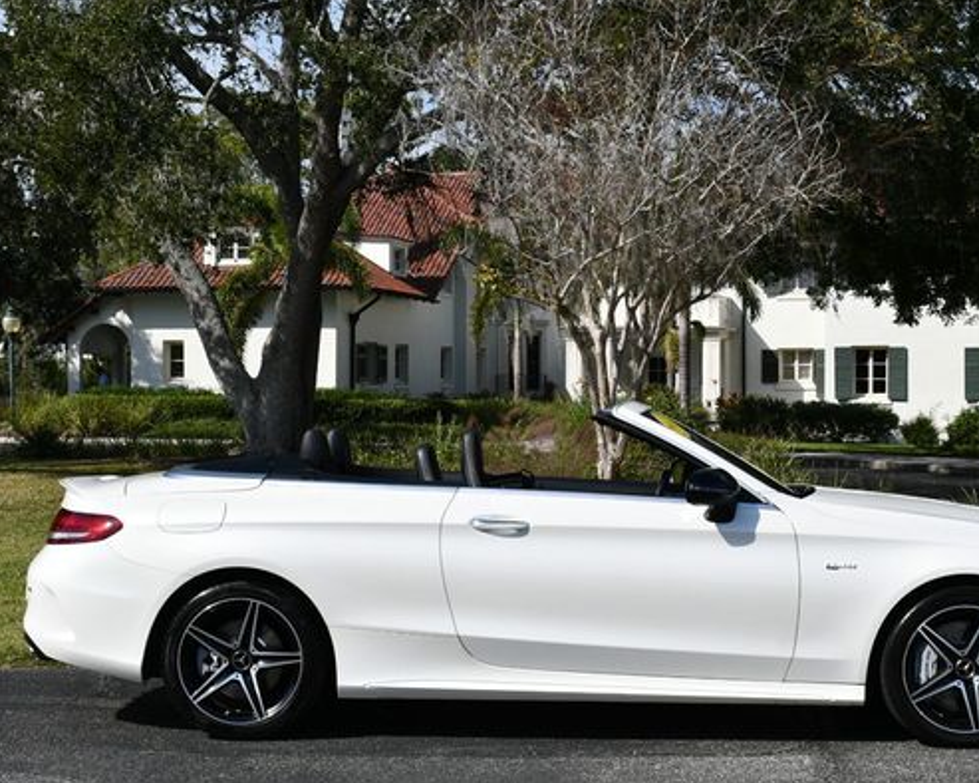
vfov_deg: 25.0
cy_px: 419
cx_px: 584
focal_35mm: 61
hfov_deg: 30.9
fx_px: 1767
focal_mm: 25
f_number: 9
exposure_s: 1/320
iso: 100
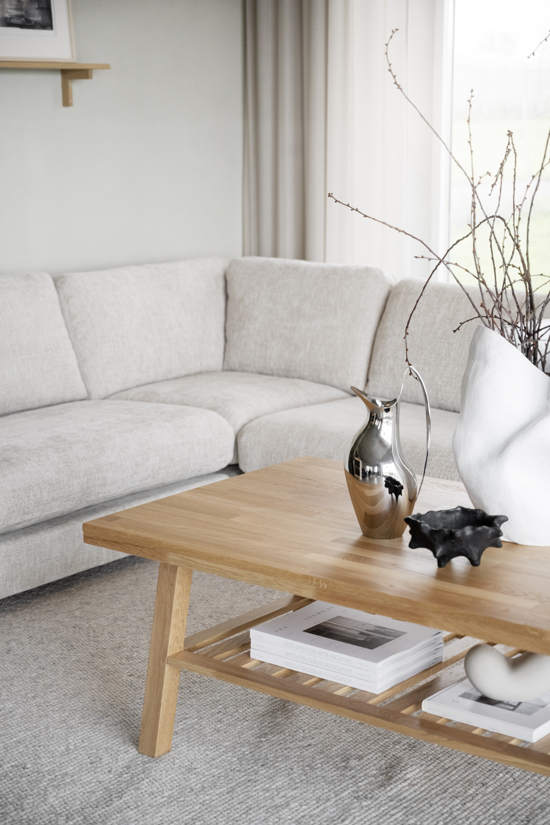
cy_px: 412
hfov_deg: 21.9
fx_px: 1421
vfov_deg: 32.4
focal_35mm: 62
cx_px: 275
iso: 1600
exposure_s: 1/60
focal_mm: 62
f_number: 4
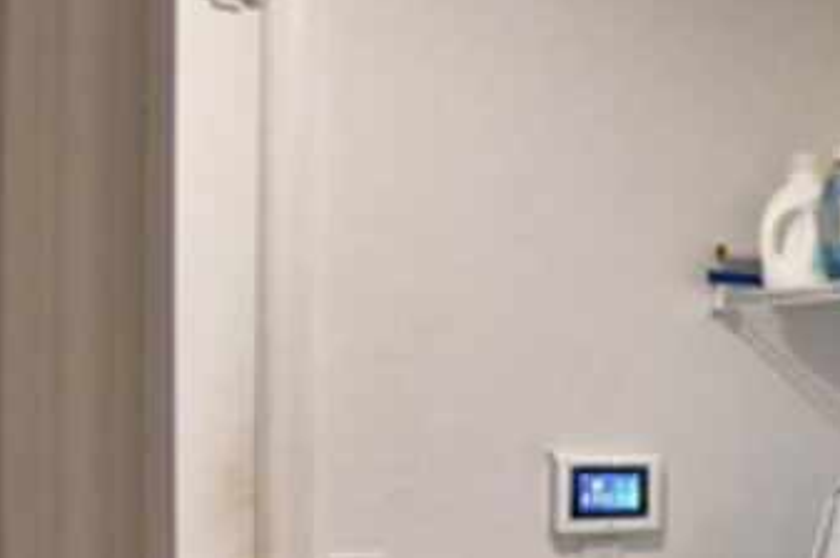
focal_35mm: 57
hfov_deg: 22.8
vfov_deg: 23.5
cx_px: 1451
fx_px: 1329
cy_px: 418
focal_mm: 10
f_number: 4.5
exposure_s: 1/30
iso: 640
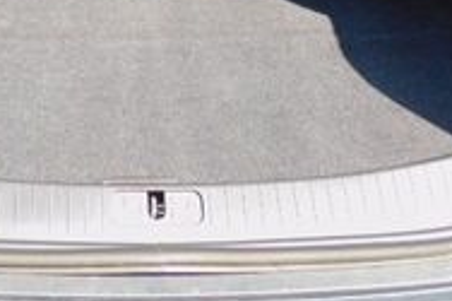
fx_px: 1066
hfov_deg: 23.5
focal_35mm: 85
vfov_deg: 14.9
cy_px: -152
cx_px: 84
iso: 125
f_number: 3.3
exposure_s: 1/125
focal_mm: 4.3
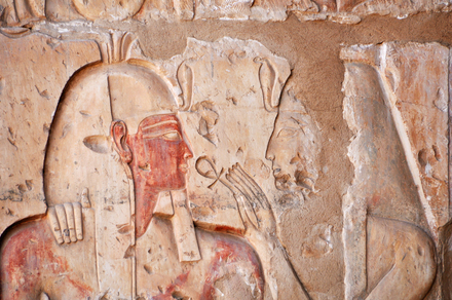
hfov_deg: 5.1
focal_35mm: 405
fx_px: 5078
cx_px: 226
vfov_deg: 3.4
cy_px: 150
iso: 200
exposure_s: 1/250
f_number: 8
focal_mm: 270
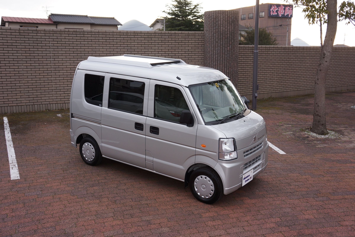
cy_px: 118
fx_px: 365
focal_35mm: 37
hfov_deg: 51.9
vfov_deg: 35.9
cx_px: 178
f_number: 4.5
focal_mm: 25
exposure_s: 1/80
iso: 100
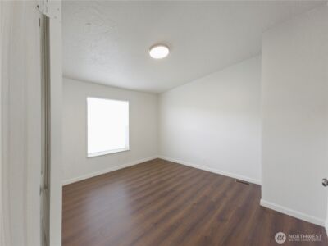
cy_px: 123
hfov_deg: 106.2
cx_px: 164
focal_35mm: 13
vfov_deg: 89.9
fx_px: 123
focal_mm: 2.2
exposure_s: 1/30
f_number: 2.2
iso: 100
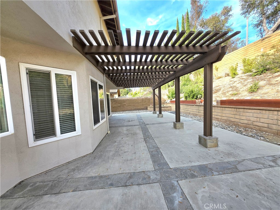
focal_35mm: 13
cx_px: 140
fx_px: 105
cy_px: 105
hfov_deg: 106.2
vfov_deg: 89.9
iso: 25
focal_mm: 1.7
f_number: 2.2
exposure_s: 1/357
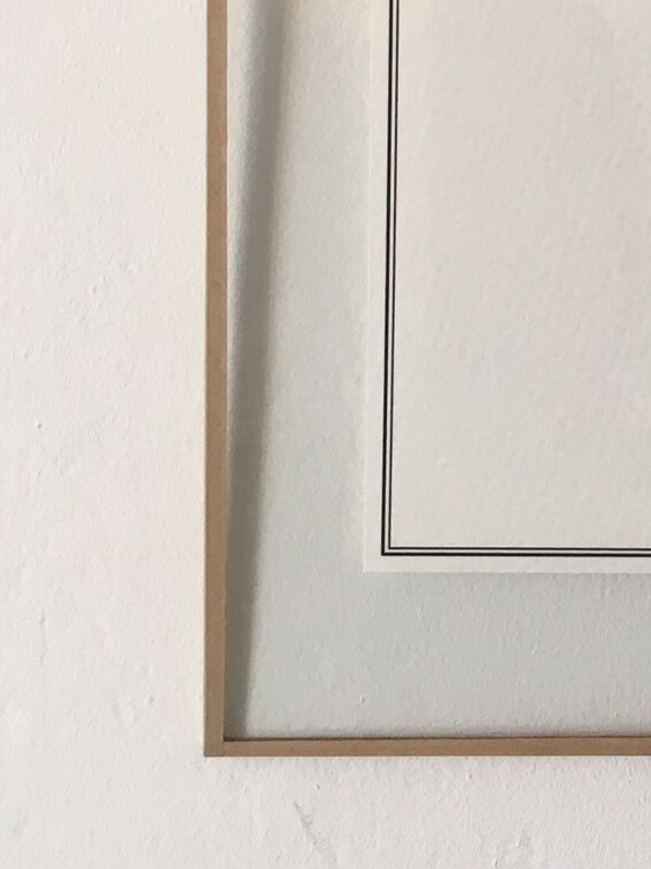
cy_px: -32
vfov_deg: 23.8
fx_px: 1957
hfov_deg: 17.8
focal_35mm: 78
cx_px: 827
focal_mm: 4.15
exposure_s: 1/33
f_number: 2.2
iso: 25
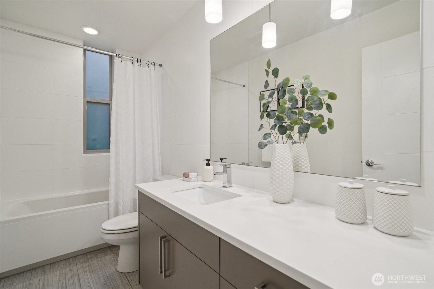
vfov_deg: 73.7
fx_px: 193
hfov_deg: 96.7
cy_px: 144
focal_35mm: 16
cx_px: 217
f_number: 8
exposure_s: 1/40
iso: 1600
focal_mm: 16
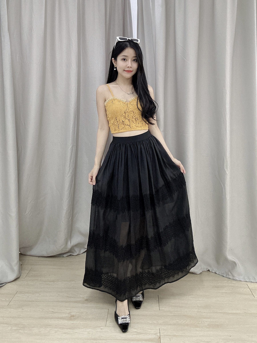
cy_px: 172
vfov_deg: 73.9
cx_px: 128
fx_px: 228
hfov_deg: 58.9
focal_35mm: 23
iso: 100
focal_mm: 2.69
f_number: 1.9
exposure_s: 1/50
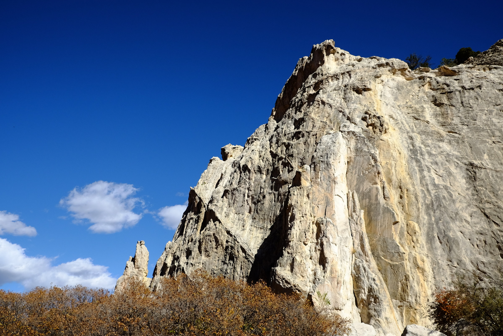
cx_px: 252
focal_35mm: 31
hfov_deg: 60.3
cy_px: 168
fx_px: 433
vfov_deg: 42.3
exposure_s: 1/1500
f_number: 7.1
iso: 400
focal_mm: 20.5
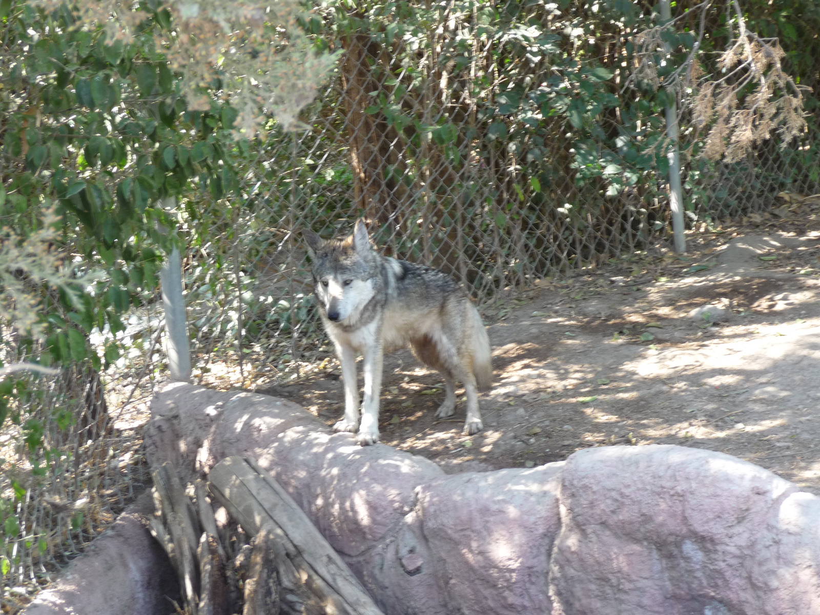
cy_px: 308
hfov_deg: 23.3
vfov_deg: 17.6
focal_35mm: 84
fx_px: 1990
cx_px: 410
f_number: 4.7
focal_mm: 14.2
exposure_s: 1/40
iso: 125
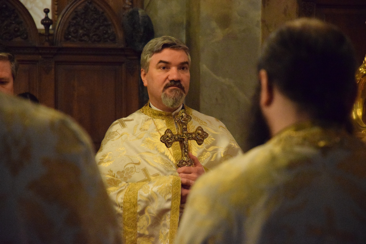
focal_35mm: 158
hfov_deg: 13.0
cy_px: 122
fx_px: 1601
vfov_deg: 8.7
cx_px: 183
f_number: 5.6
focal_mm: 105
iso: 10000
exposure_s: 1/50
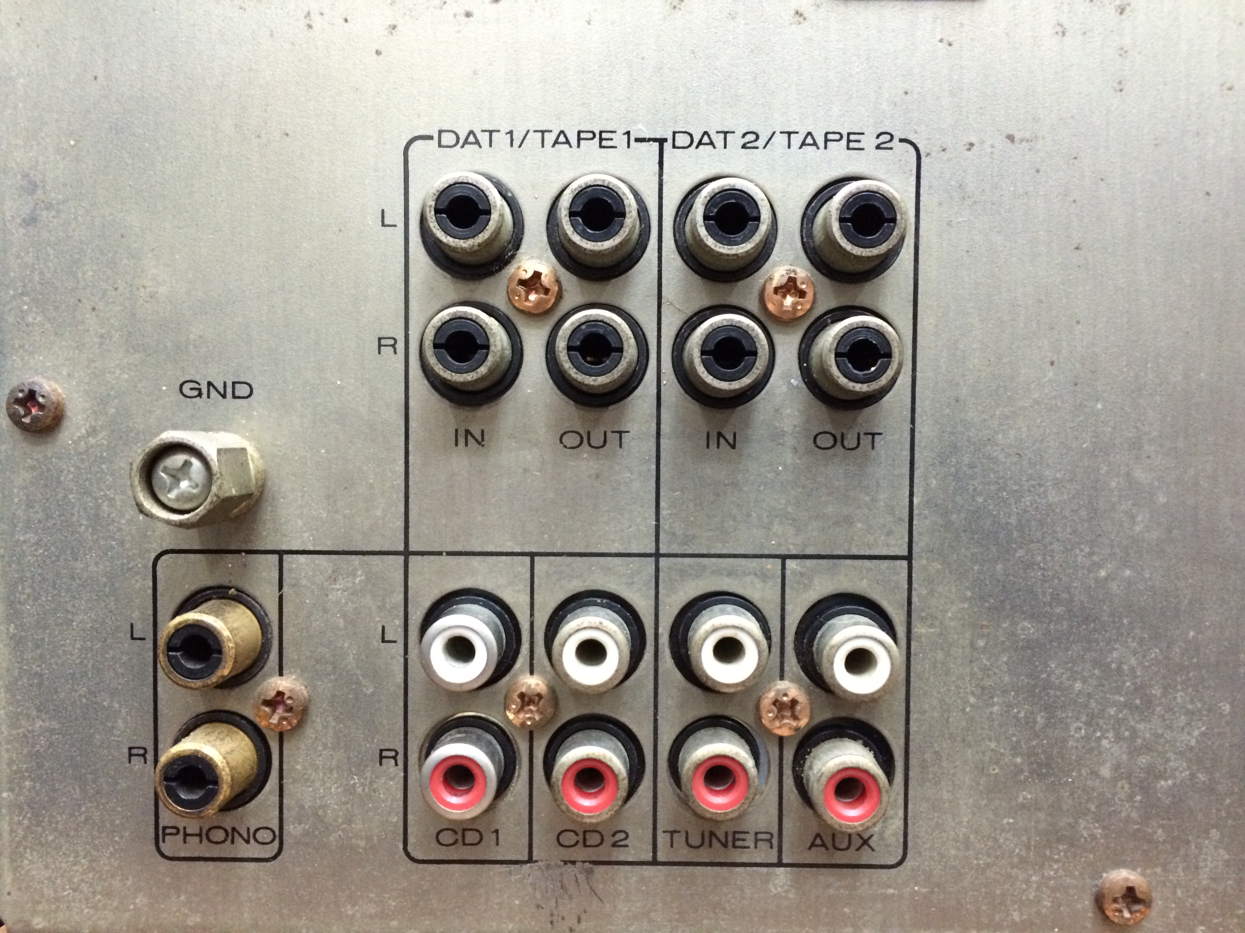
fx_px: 1043
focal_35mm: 29
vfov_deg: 48.2
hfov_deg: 61.7
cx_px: 622
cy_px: 466
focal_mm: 4.15
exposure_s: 1/25
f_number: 2.2
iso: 320
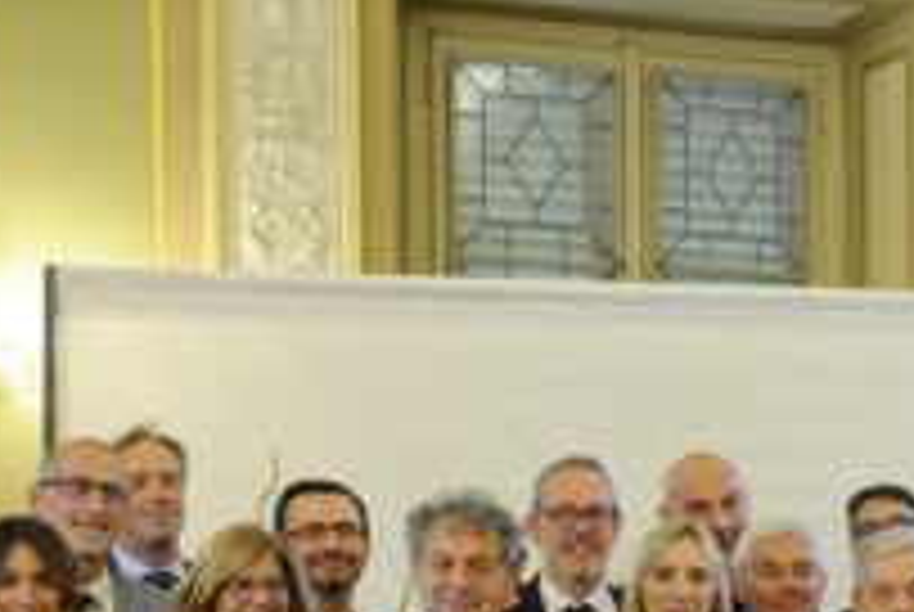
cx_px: 885
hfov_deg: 18.0
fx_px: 2822
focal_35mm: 111
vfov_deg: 12.1
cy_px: 729
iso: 4000
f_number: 5.6
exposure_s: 1/80
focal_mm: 42
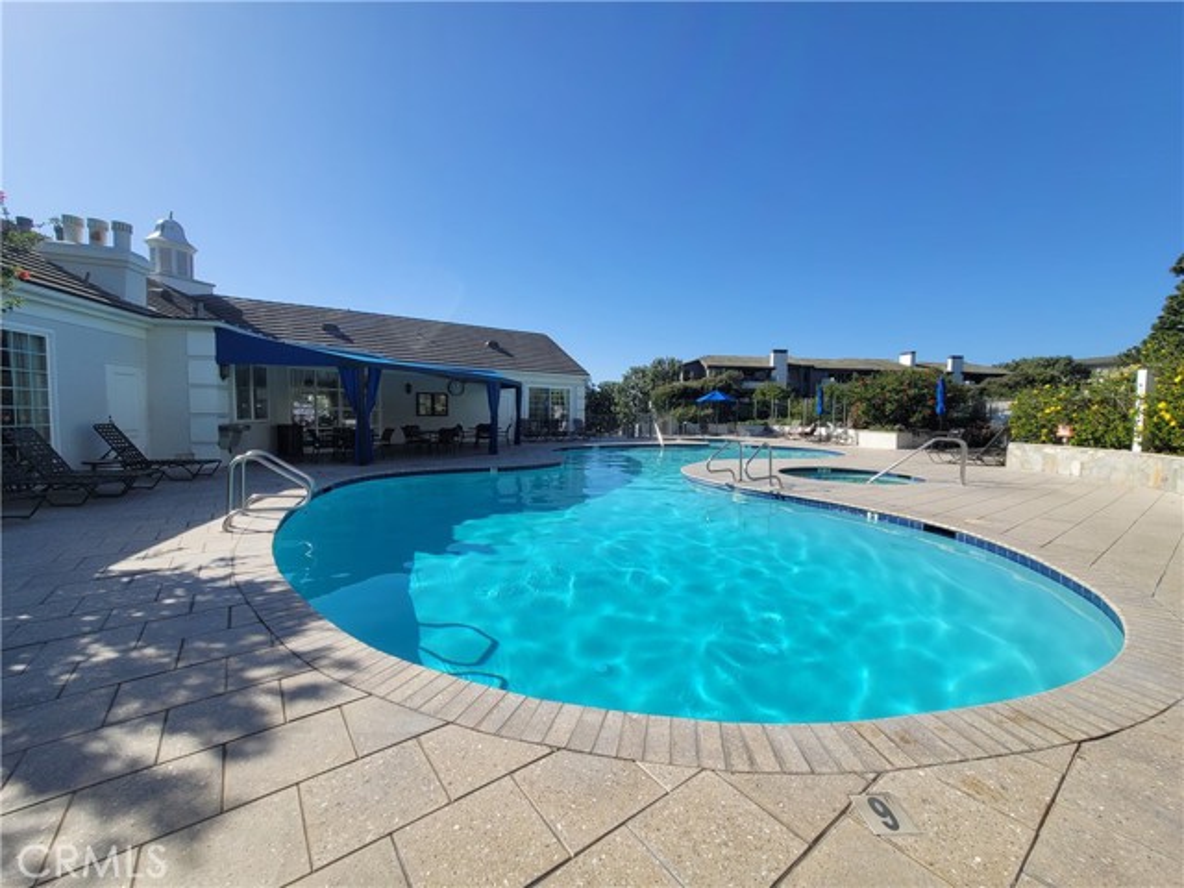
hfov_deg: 106.2
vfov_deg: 89.9
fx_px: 445
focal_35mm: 13
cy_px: 444
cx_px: 592
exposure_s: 1/2021
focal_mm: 2.2
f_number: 2.2
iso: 64
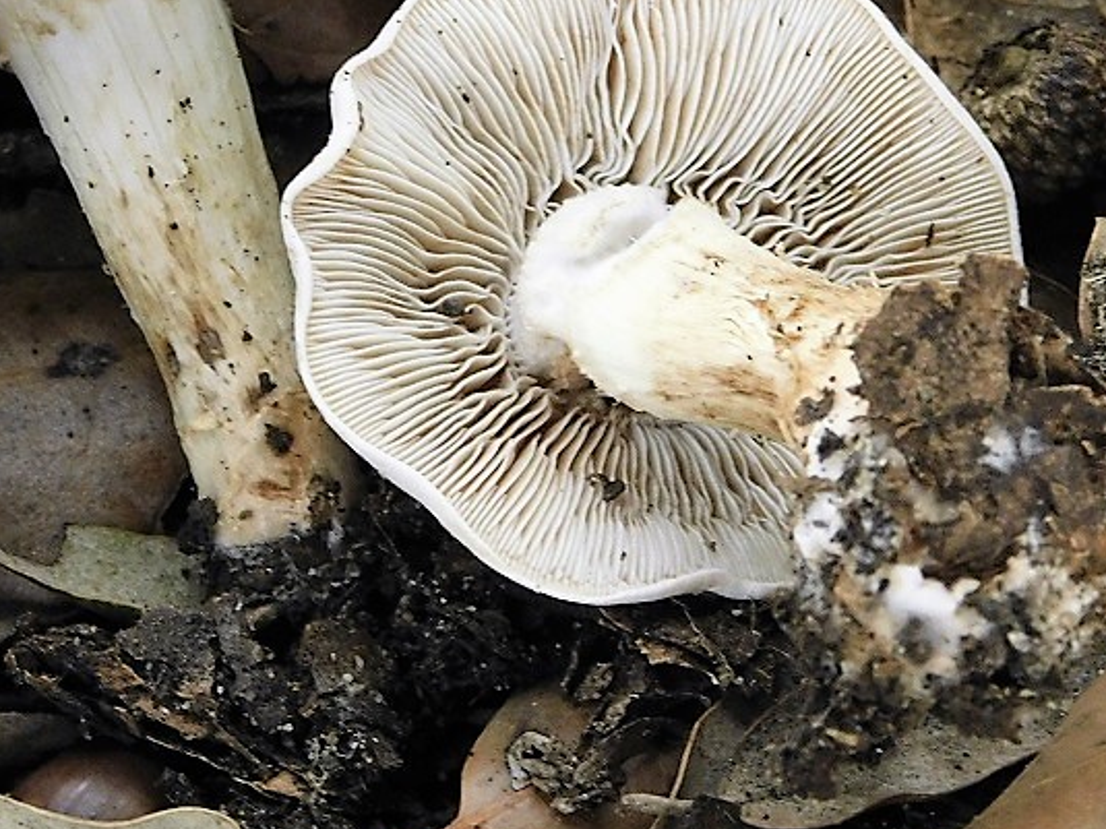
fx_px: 5494
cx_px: 676
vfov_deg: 8.6
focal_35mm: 172
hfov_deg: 11.5
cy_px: 385
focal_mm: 20.3
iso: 720
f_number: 4.8
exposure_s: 1/30
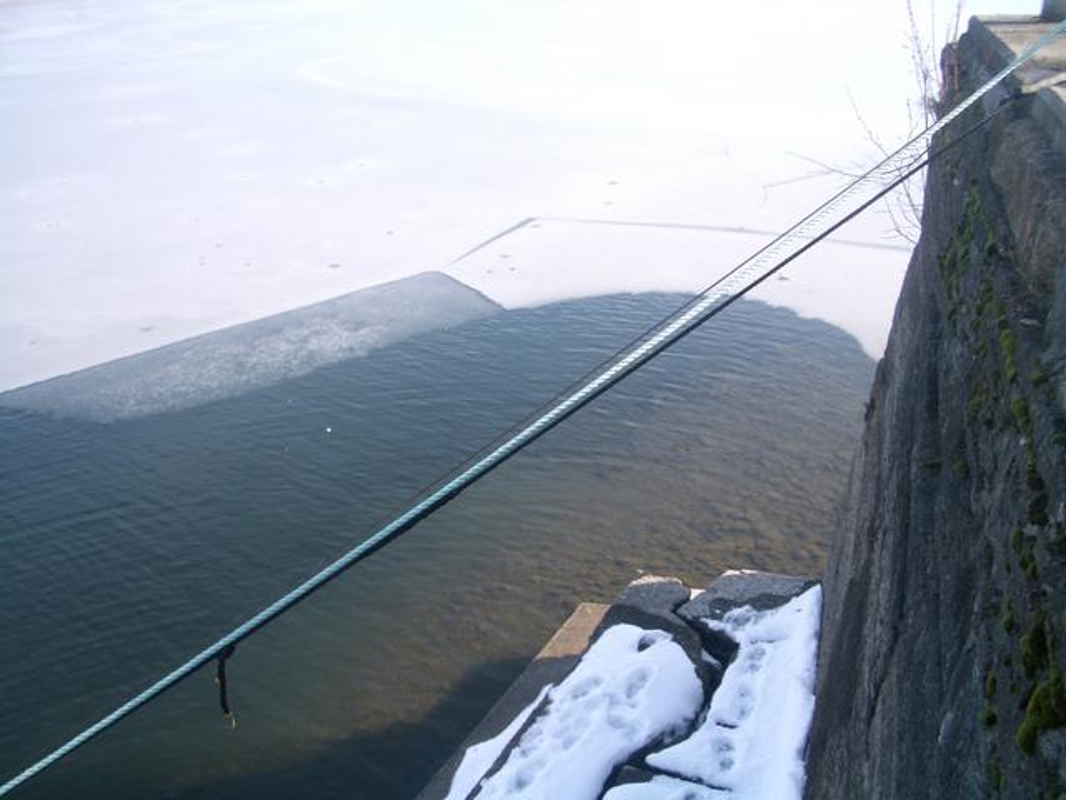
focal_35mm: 35
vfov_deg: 40.7
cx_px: 533
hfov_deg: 52.6
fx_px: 1078
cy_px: 400
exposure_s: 1/160
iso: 50
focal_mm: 5.8
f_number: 4.3
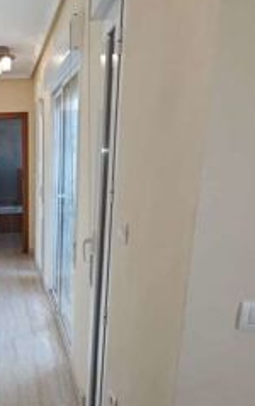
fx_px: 366
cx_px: -10
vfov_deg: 57.0
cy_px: 265
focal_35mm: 33
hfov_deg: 34.3
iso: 400
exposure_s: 1/100
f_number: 2.2
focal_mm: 2.16
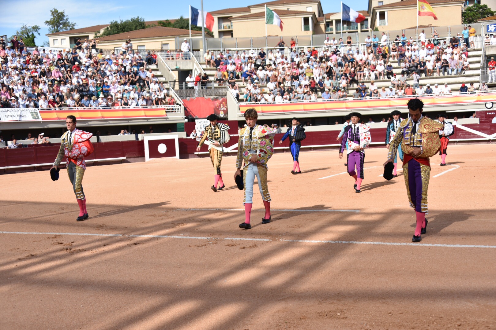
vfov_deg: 28.1
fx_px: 661
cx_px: 248
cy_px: 165
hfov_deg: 41.1
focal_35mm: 48
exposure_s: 1/1250
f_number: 5
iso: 400
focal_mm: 48
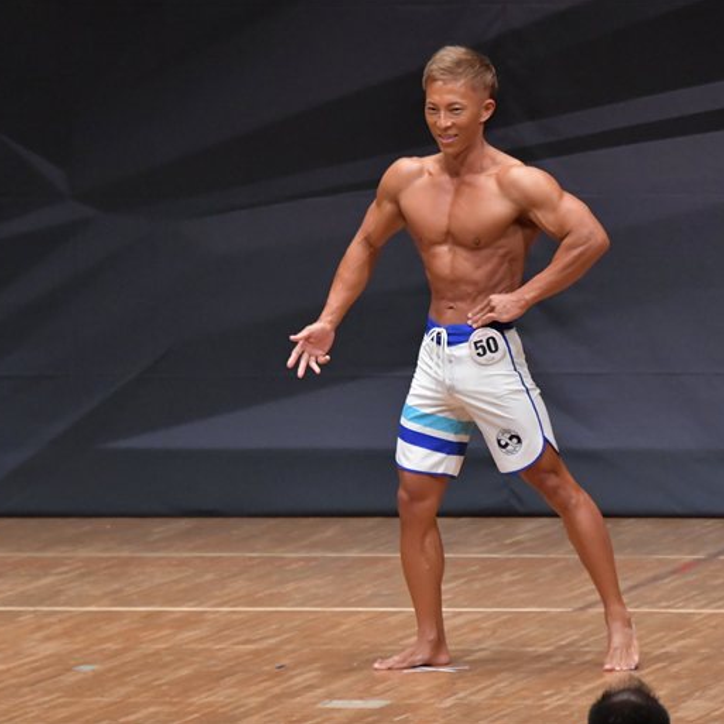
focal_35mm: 366
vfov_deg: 4.8
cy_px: 361
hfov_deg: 4.8
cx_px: 483
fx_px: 8661
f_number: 5.6
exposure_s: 1/400
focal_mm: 190
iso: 6400
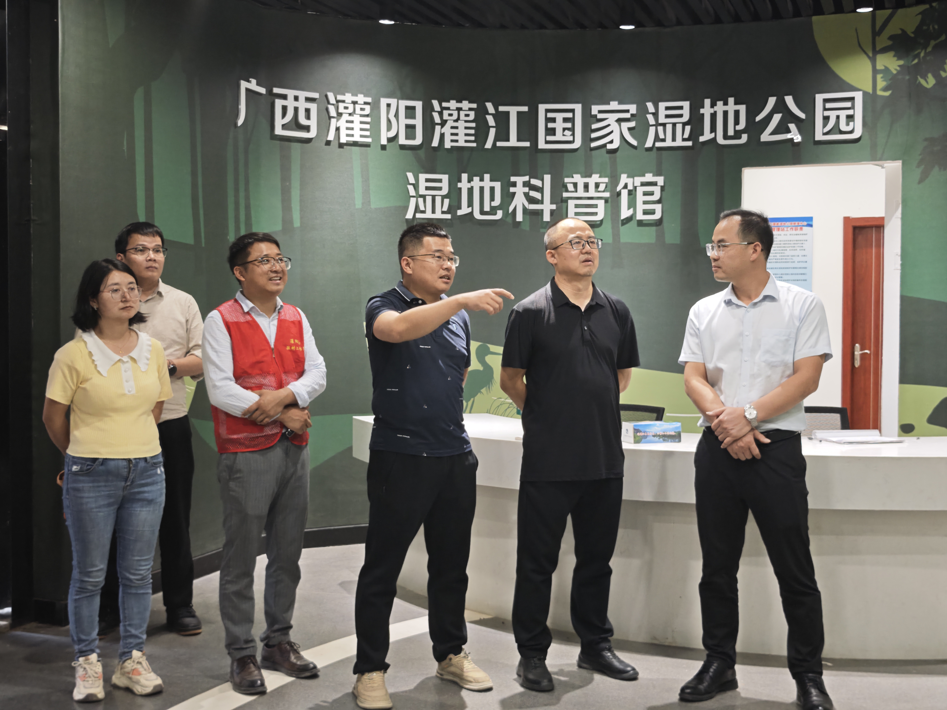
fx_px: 1231
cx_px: 474
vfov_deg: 32.2
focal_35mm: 45
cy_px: 355
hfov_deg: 42.1
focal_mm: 6.55
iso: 250
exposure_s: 1/51.2
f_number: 1.62
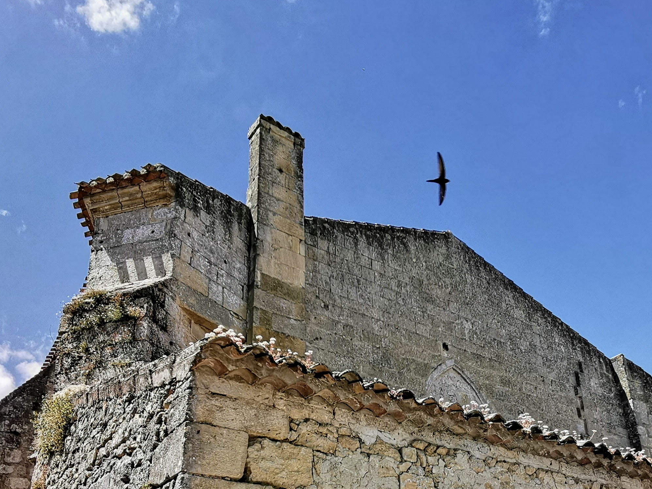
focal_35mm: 31
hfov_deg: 58.3
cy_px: 416
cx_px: 355
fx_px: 584
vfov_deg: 42.6
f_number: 2.2
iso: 50
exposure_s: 6
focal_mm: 2.26
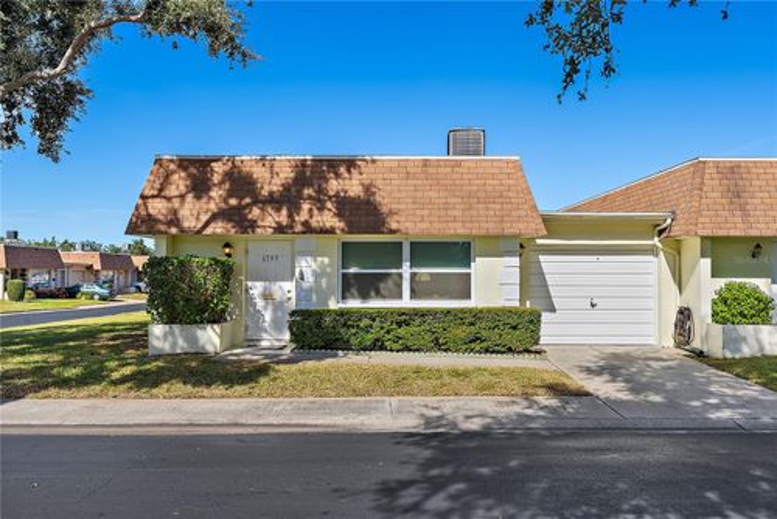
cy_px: 260
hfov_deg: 63.6
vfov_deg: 45.0
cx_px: 388
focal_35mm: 29
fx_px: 626
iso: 80
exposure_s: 1/160
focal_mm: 29
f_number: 9
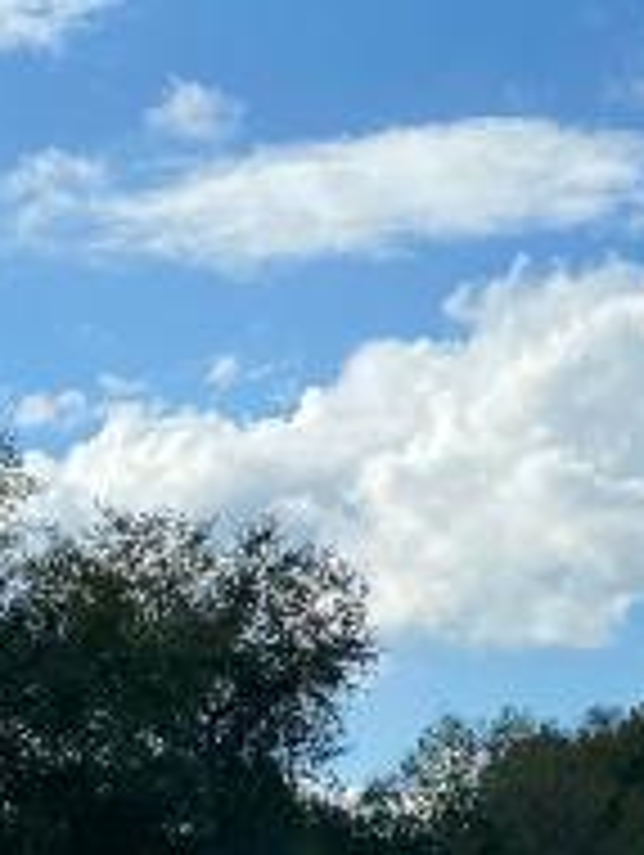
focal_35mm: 105
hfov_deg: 14.1
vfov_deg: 18.5
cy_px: 720
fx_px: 2599
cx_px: 342
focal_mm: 4.25
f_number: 1.8
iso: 32
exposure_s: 1/3040
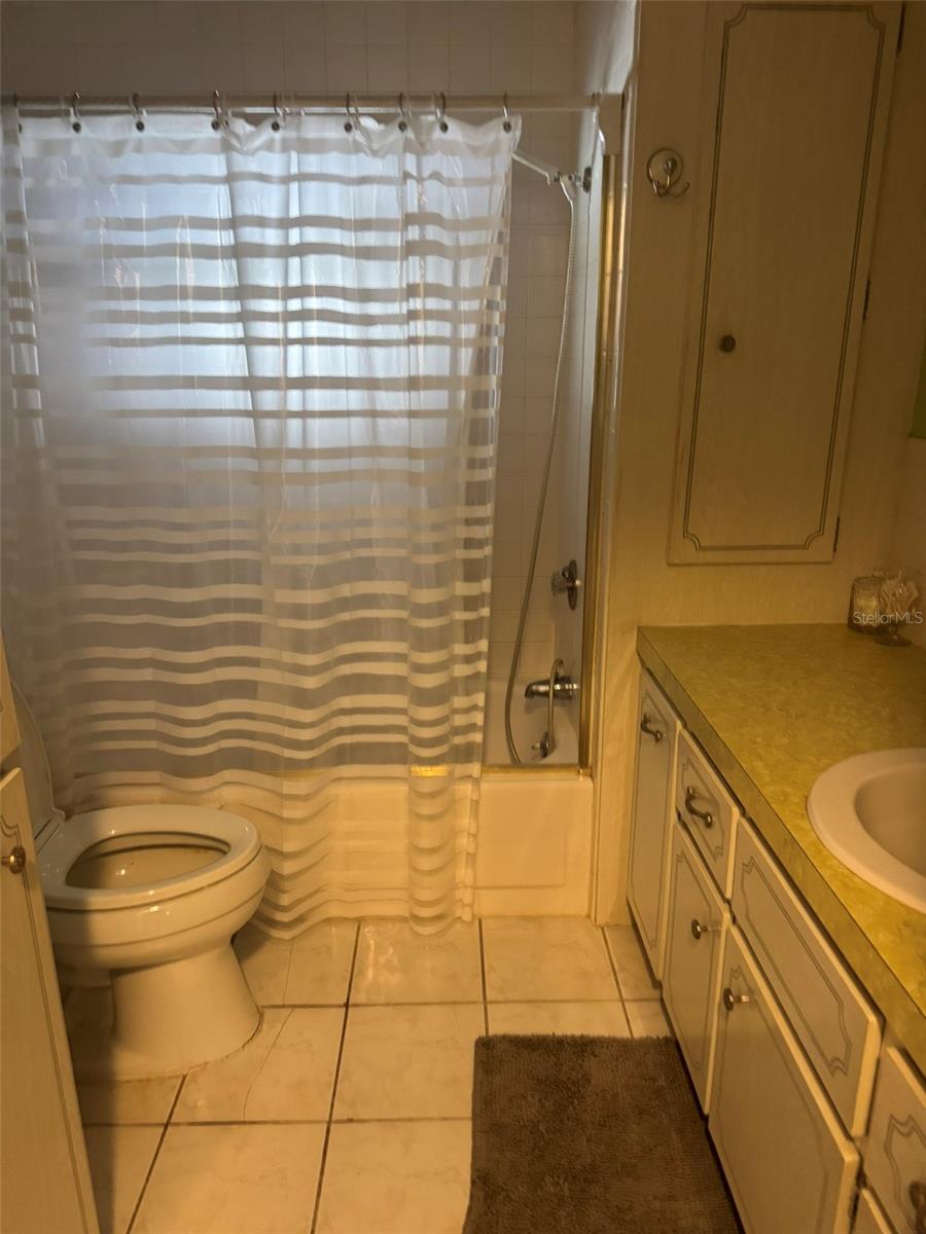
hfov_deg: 56.8
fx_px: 856
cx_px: 463
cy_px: 617
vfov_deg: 71.6
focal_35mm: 24
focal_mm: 6.76
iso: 500
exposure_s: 1/60
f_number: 1.78
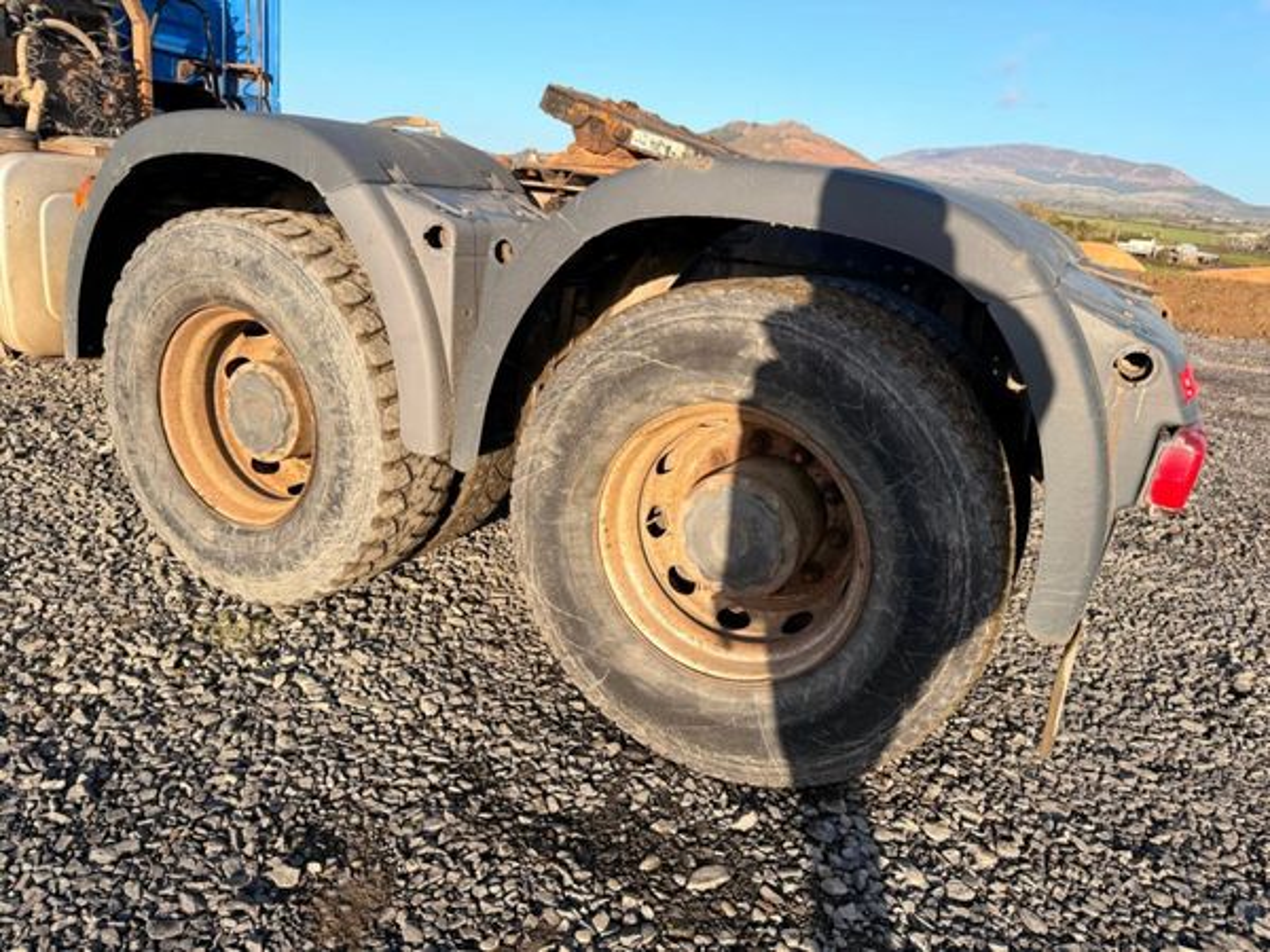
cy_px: 476
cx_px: 635
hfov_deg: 71.6
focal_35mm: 24
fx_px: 881
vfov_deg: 56.8
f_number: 1.78
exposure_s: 1/1949
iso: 80
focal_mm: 6.76
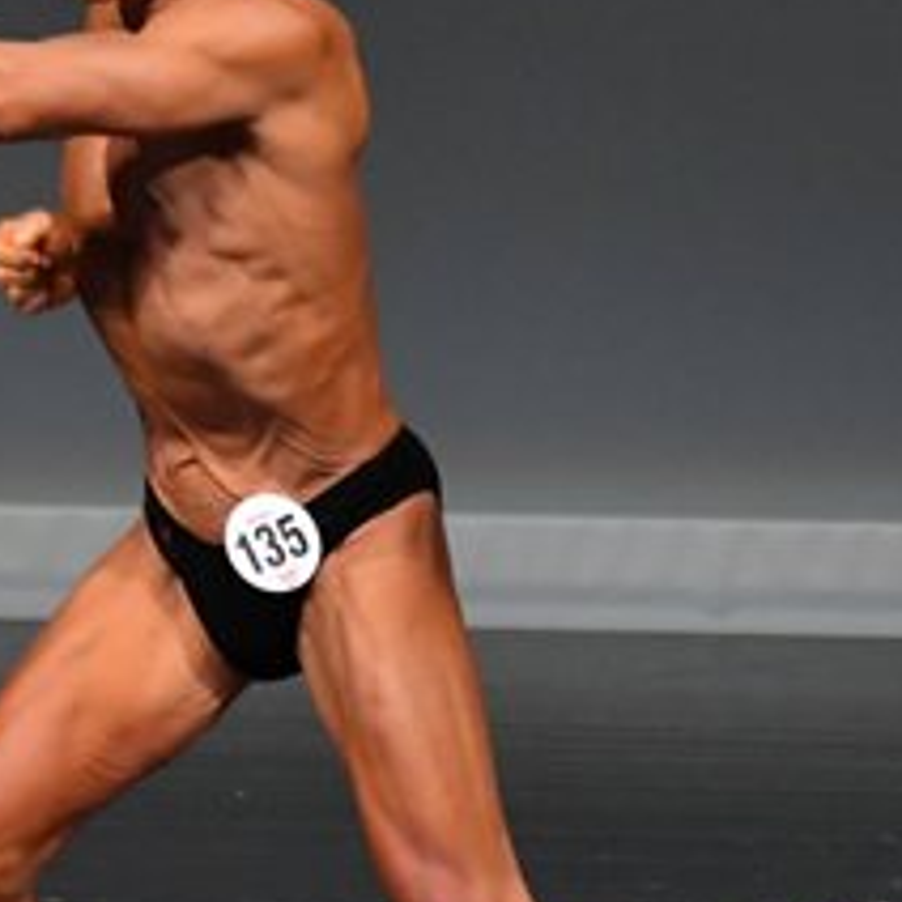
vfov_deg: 1.8
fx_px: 28891
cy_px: 494
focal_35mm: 980
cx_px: 189
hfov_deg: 1.8
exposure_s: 1/400
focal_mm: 210
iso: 4000
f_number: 5.6
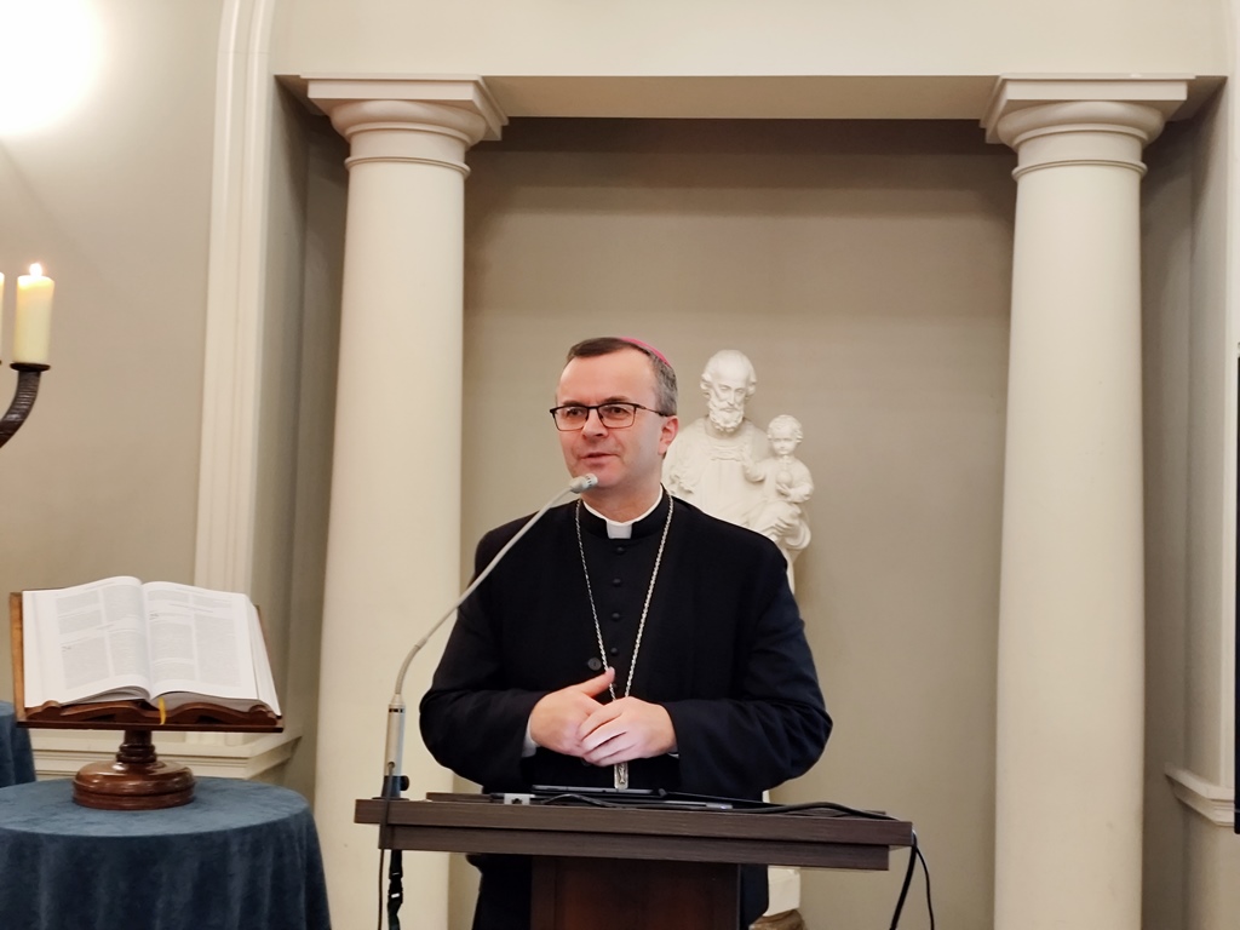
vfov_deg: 31.5
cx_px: 620
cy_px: 465
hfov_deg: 41.2
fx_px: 1648
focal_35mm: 46
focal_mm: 6.19
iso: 640
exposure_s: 1/20
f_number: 1.65
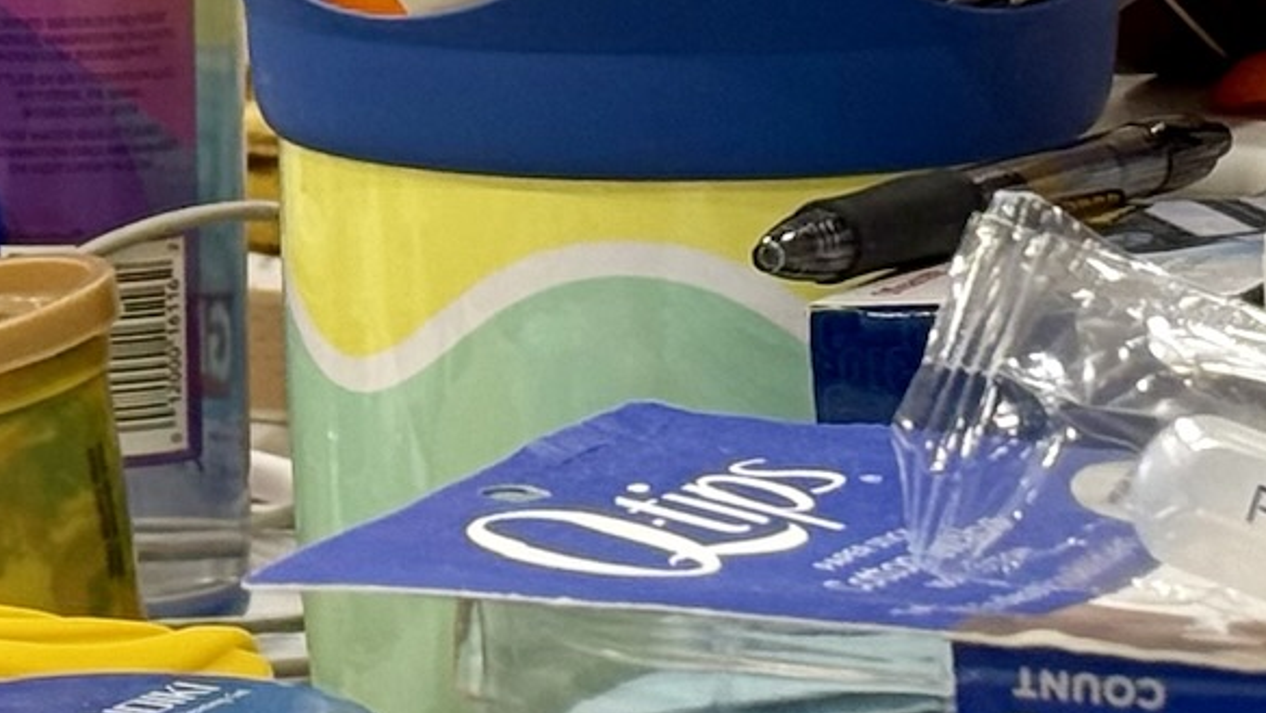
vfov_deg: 6.8
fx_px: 6011
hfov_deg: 11.3
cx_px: -876
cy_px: 410
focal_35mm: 179
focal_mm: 6.76
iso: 125
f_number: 1.78
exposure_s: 1/120
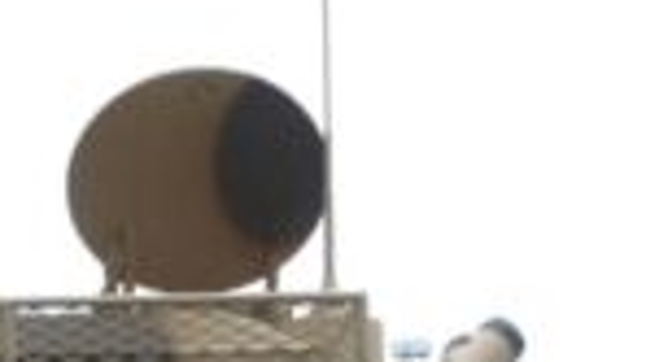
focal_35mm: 129
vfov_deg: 8.8
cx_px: -31
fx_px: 2208
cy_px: 757
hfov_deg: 16.2
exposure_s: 1/160
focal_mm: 7.4
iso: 100
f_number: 4
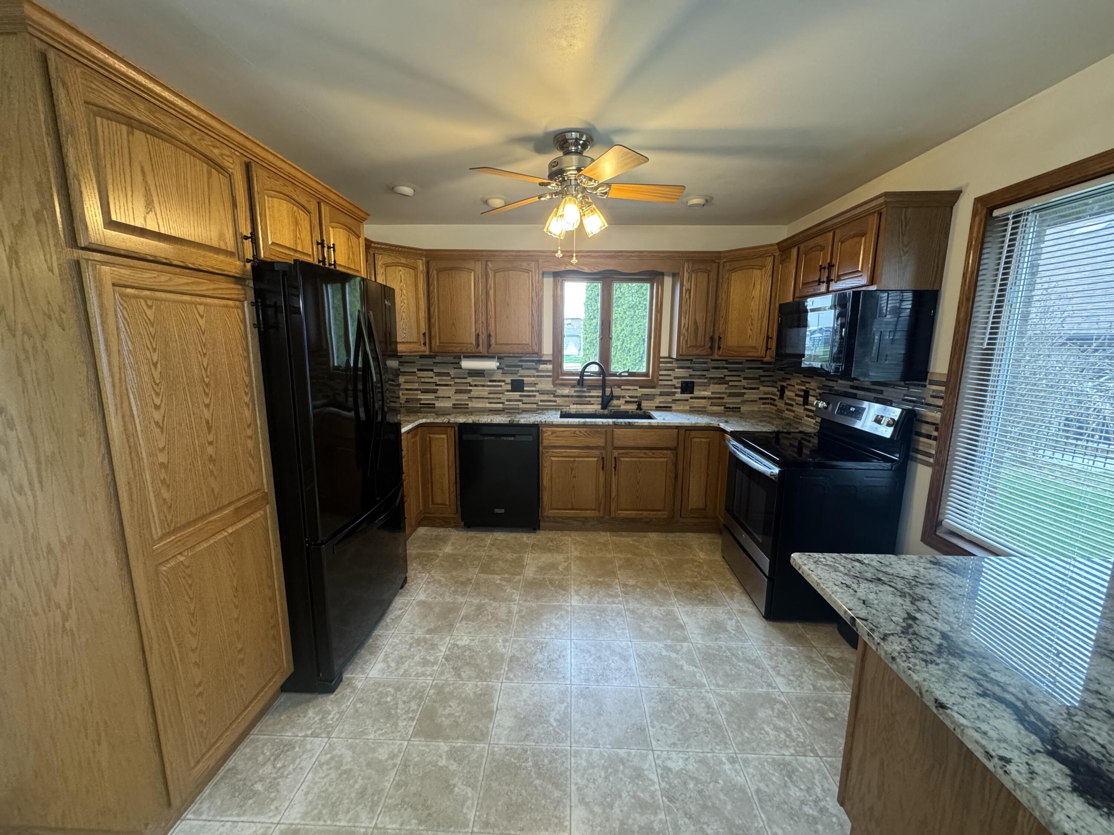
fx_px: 451
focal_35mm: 14
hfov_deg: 102.1
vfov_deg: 85.7
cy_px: 418
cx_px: 557
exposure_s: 1/60
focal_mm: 2.22
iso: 400
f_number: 2.2
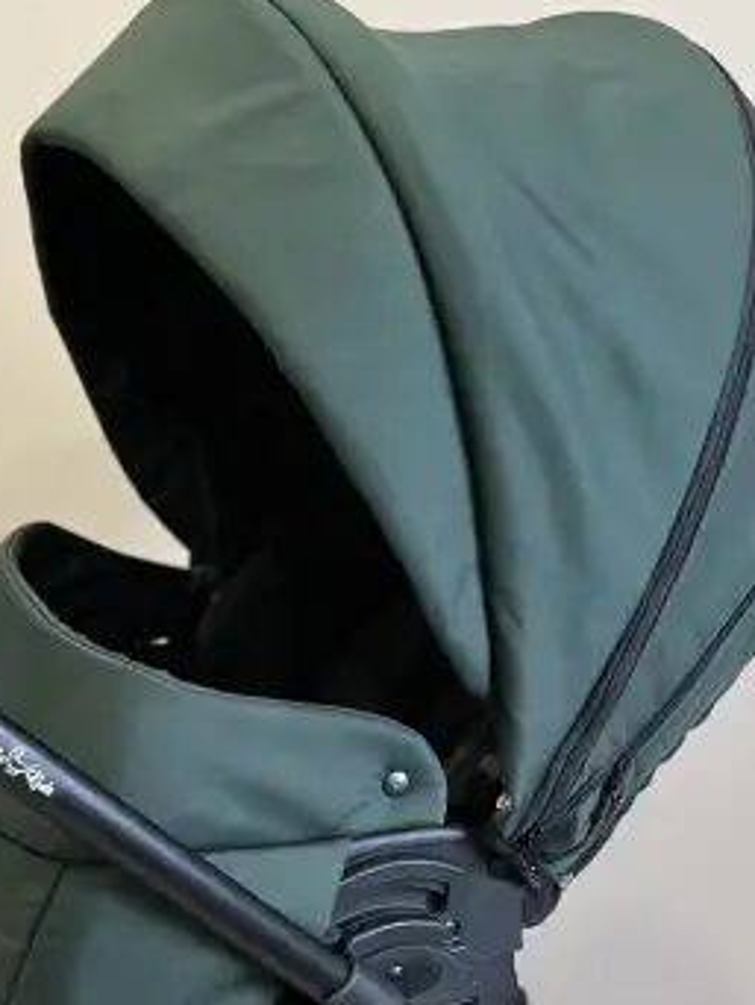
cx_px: 31
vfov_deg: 32.1
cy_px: 908
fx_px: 1656
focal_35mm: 57
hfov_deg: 24.7
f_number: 1.6
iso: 250
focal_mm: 5.1
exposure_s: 1/50
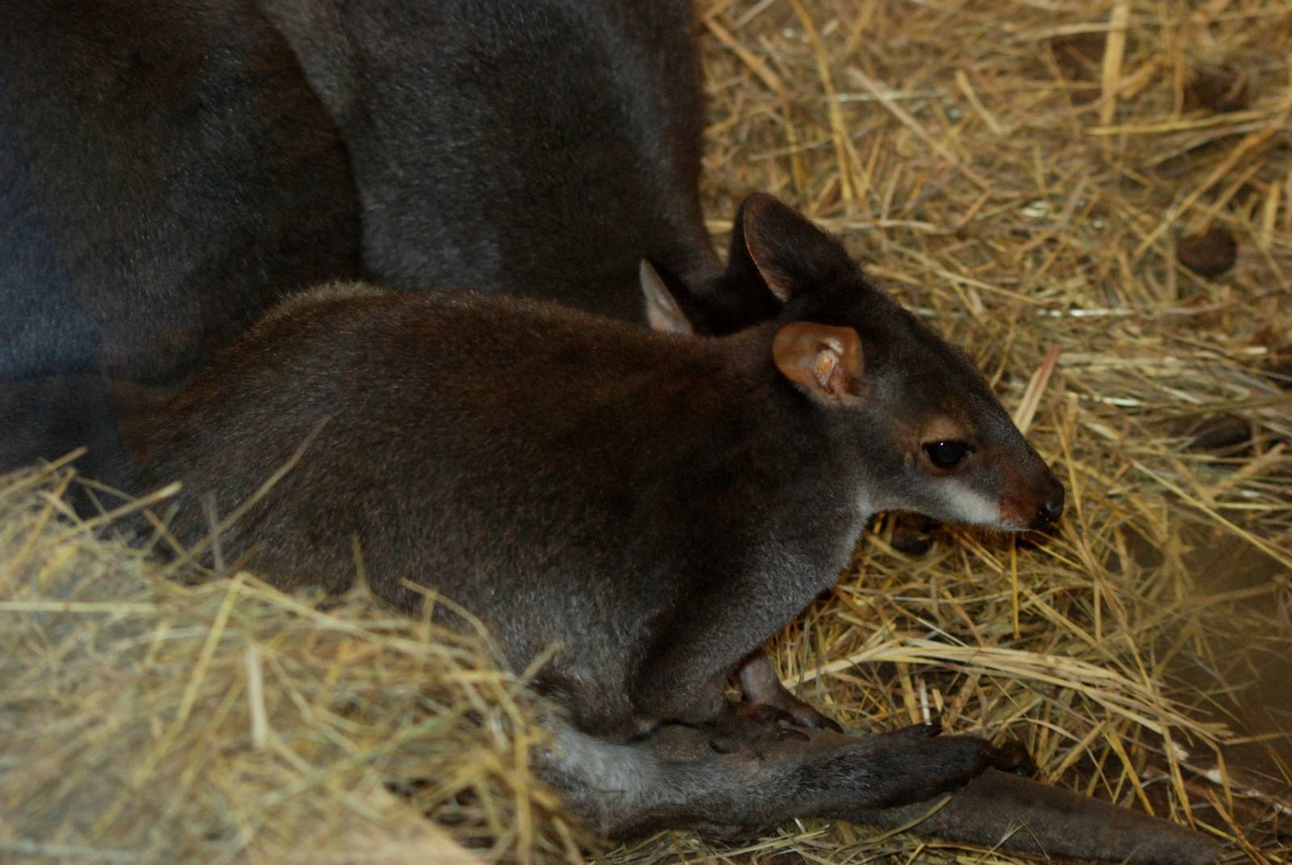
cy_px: 432
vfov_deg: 13.1
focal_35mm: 105
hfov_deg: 19.4
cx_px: 646
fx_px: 3773
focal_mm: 70
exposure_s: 1/60
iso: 1000
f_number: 5
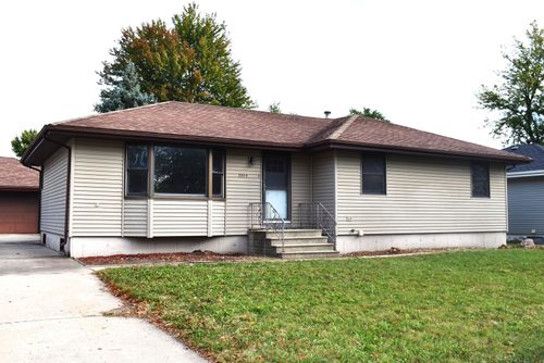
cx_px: 272
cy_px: 182
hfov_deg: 55.1
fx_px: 522
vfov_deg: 38.4
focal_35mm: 34
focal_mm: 23
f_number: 8
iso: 100
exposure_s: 1/200
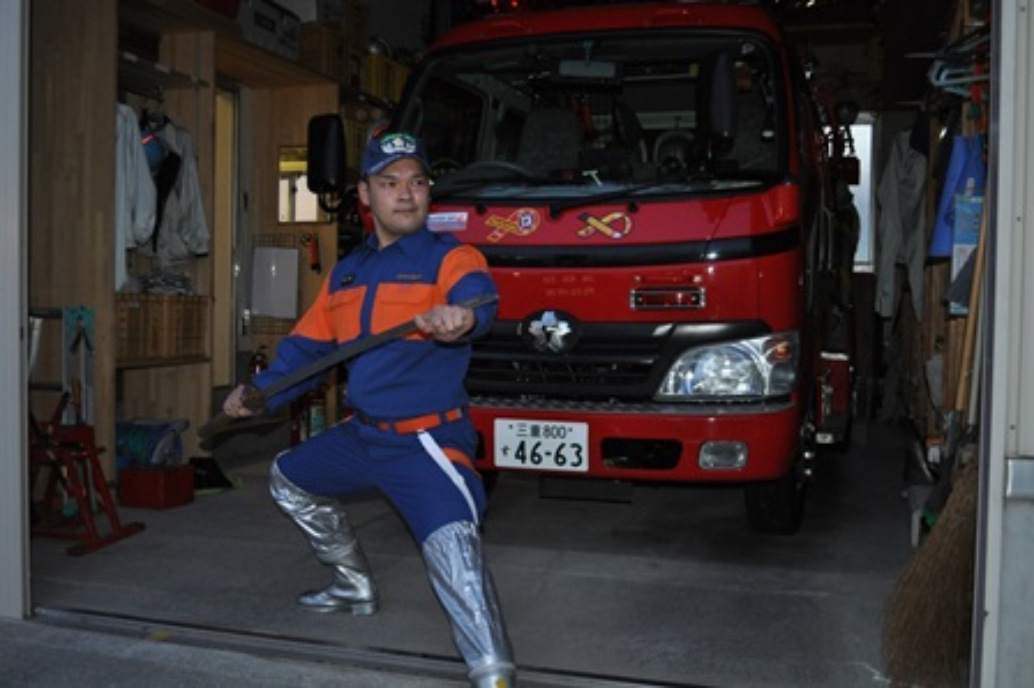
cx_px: 517
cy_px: 344
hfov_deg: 53.2
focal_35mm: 36
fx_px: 1033
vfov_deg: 36.8
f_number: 4
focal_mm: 24
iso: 800
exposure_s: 1/60
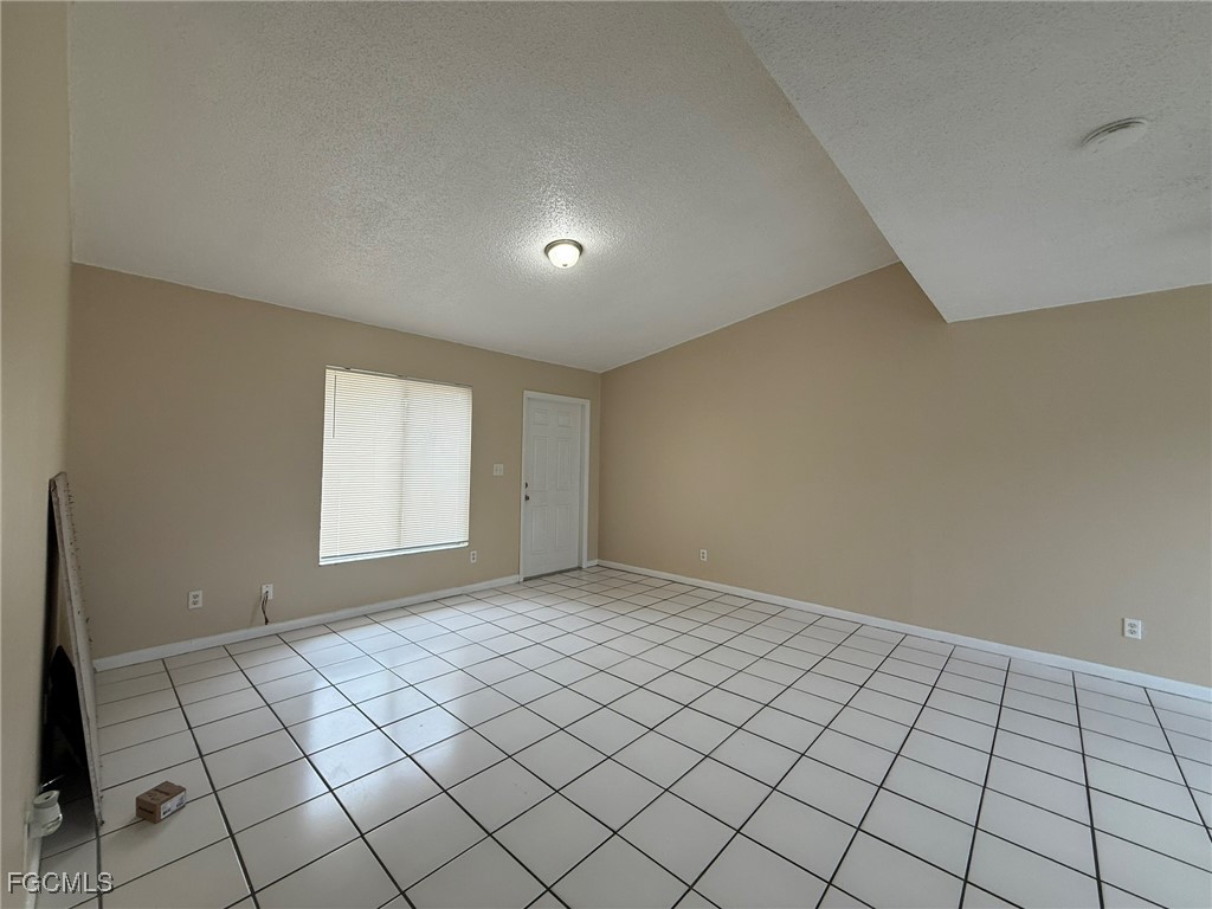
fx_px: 490
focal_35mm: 14
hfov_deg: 102.1
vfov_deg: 85.7
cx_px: 606
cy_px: 454
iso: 100
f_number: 2.2
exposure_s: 1/120
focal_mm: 2.22
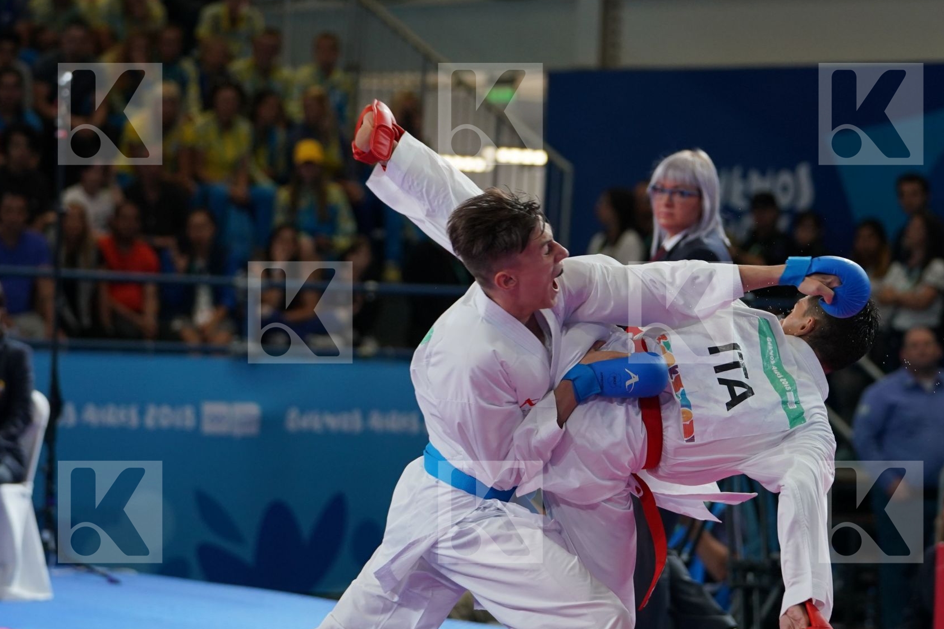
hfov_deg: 12.2
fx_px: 4405
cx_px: 491
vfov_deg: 8.2
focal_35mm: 168
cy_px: 313
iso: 1000
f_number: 2.8
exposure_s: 1/1000
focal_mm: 105
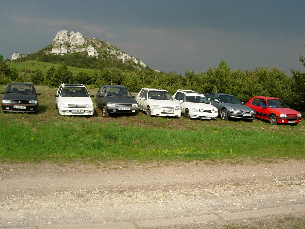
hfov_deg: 49.0
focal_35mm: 38
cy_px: 114
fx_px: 335
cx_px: 152
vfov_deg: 37.7
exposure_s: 1/497
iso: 79
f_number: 4.8
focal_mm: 7.8
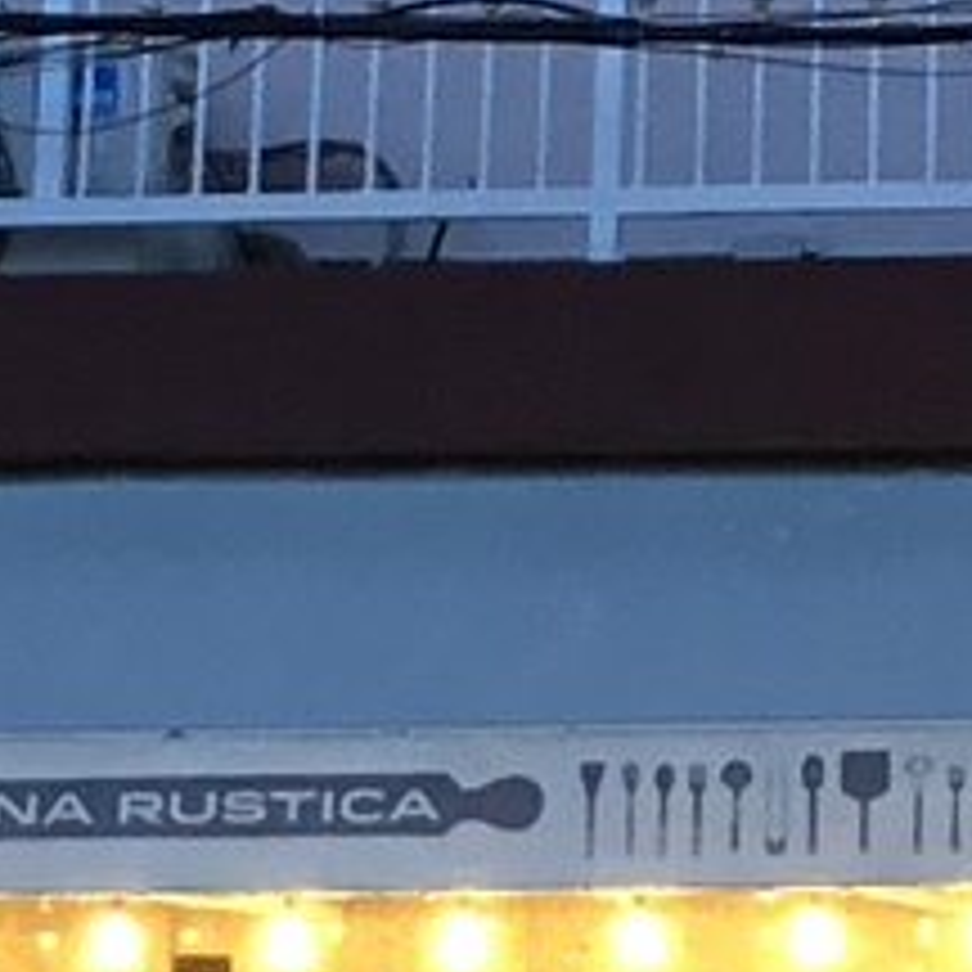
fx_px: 7338
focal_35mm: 231
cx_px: 1494
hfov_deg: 7.4
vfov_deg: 7.4
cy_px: -531
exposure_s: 1/8
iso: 100
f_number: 1.8
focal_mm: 3.99
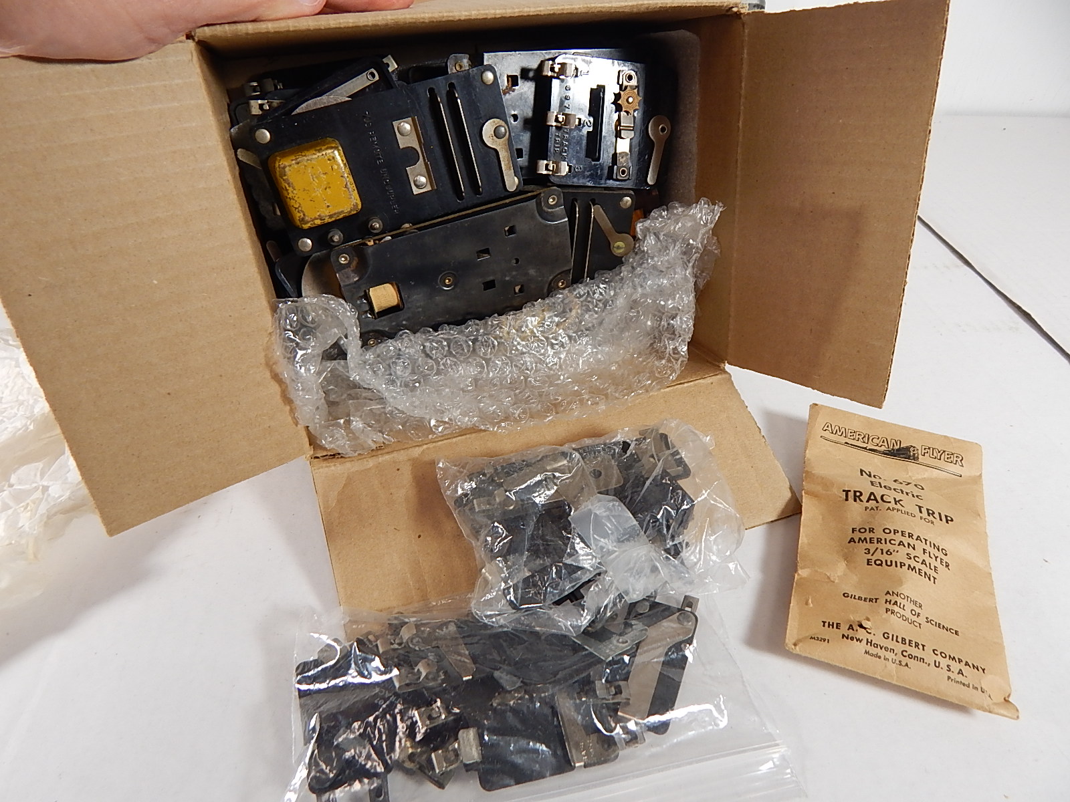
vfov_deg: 61.1
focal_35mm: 22
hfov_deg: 76.4
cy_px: 401
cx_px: 535
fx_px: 680
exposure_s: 1/40
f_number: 3
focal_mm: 4
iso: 125
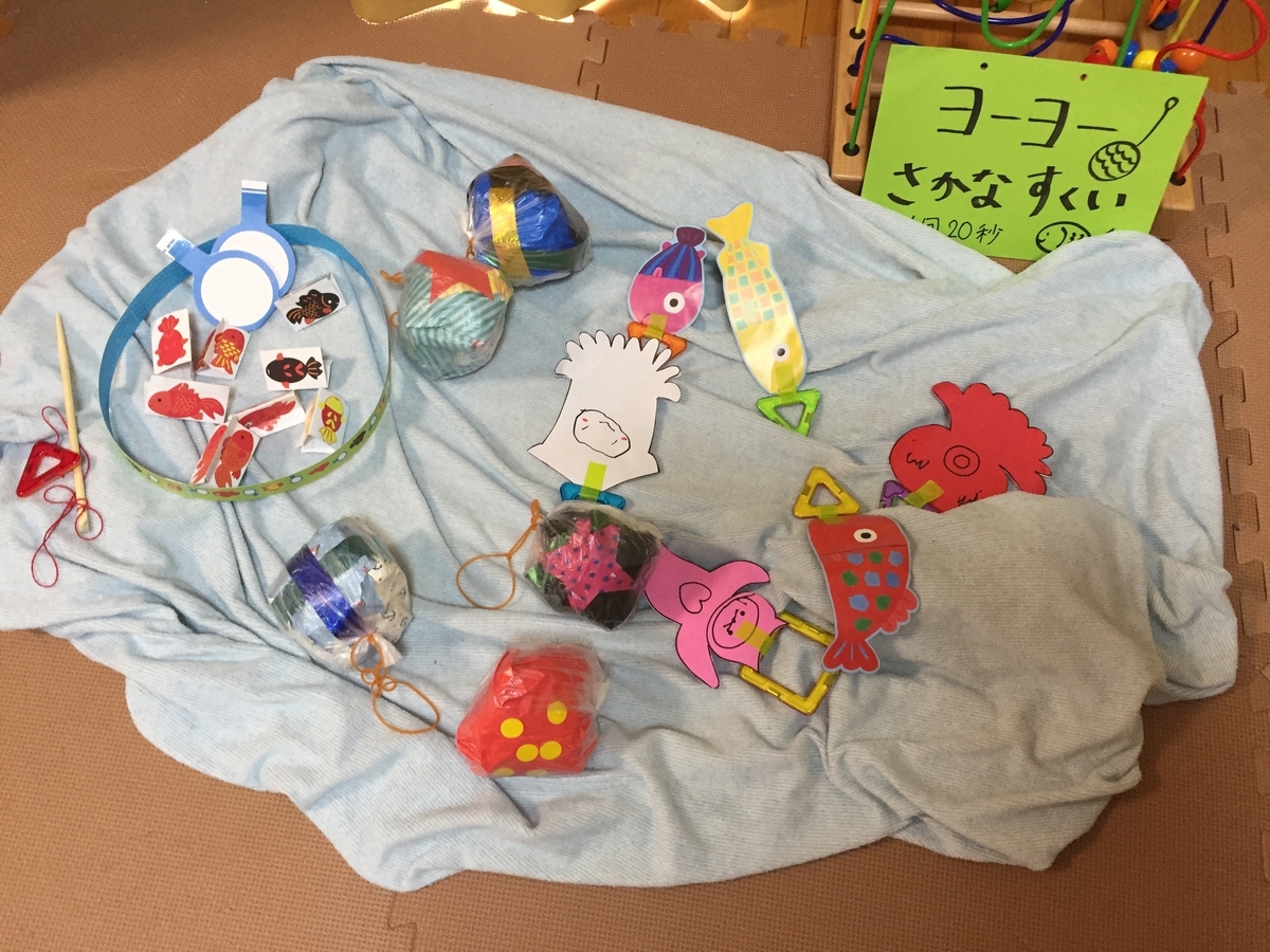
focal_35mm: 29
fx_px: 1064
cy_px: 476
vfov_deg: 48.2
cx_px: 635
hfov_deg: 61.7
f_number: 2.2
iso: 125
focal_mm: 4.15
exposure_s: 1/30
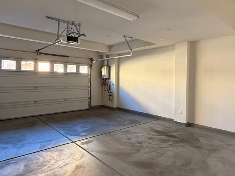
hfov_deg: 73.5
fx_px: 156
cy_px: 80
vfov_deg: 58.8
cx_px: 101
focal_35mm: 23
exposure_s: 1/60
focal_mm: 2.22
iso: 400
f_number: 2.2
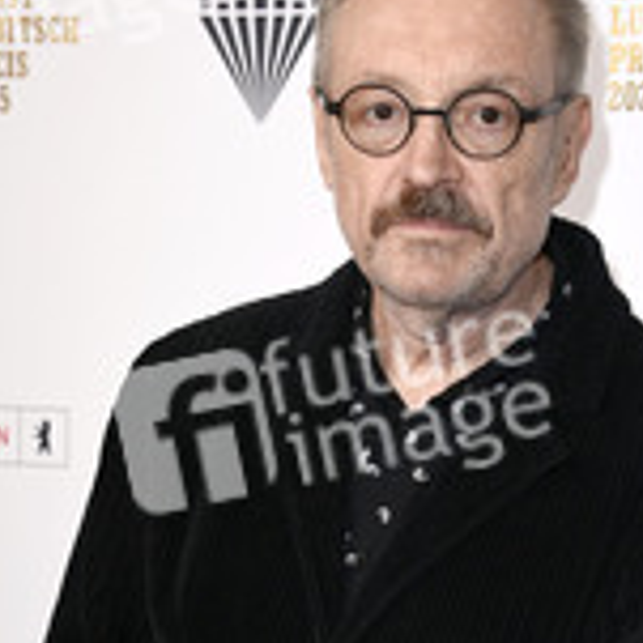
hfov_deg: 11.4
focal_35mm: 153
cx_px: 456
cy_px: 626
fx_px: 3215
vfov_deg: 11.3
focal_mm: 68
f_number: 5.6
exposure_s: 1/250
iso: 2000
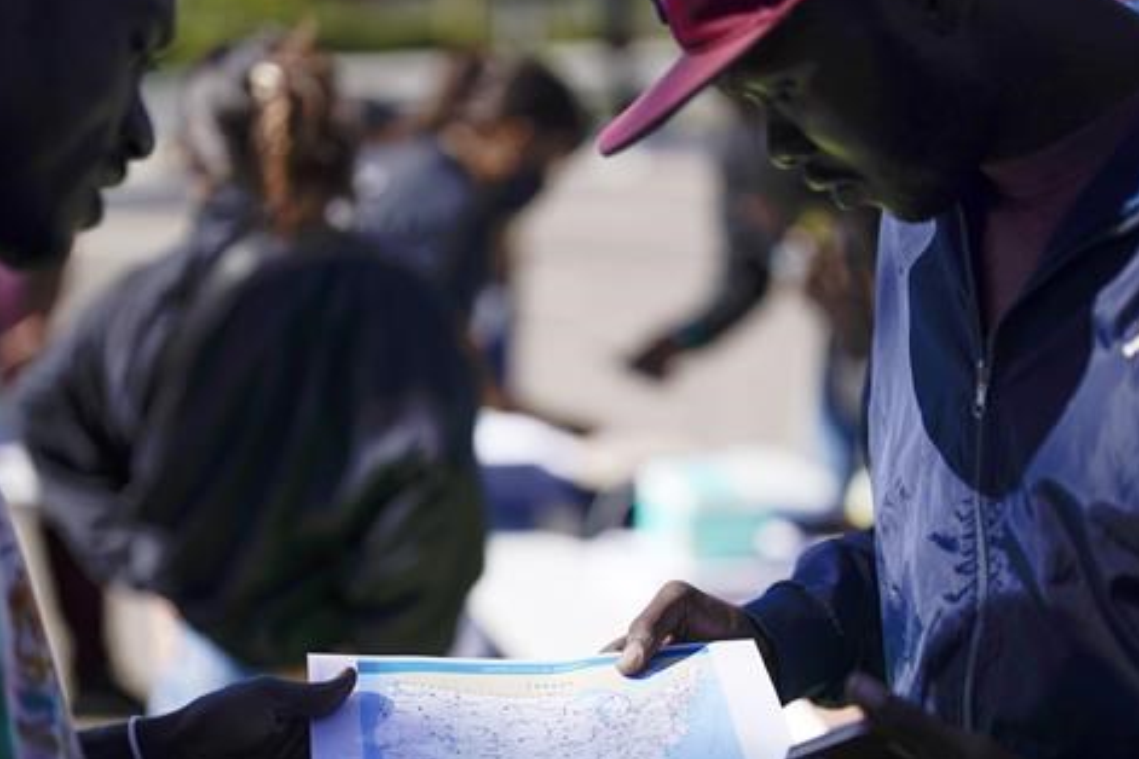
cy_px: 485
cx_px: 547
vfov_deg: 19.7
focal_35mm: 69
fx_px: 2183
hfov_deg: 29.2
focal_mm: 50
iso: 100
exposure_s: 1/12800
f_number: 1.2
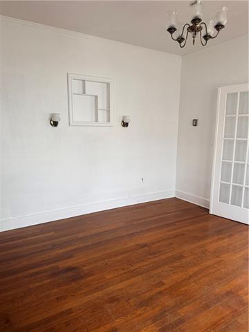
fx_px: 230
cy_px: 166
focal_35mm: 24
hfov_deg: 56.8
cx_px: 124
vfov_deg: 71.6
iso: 200
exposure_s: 1/62
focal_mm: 6.76
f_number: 1.78
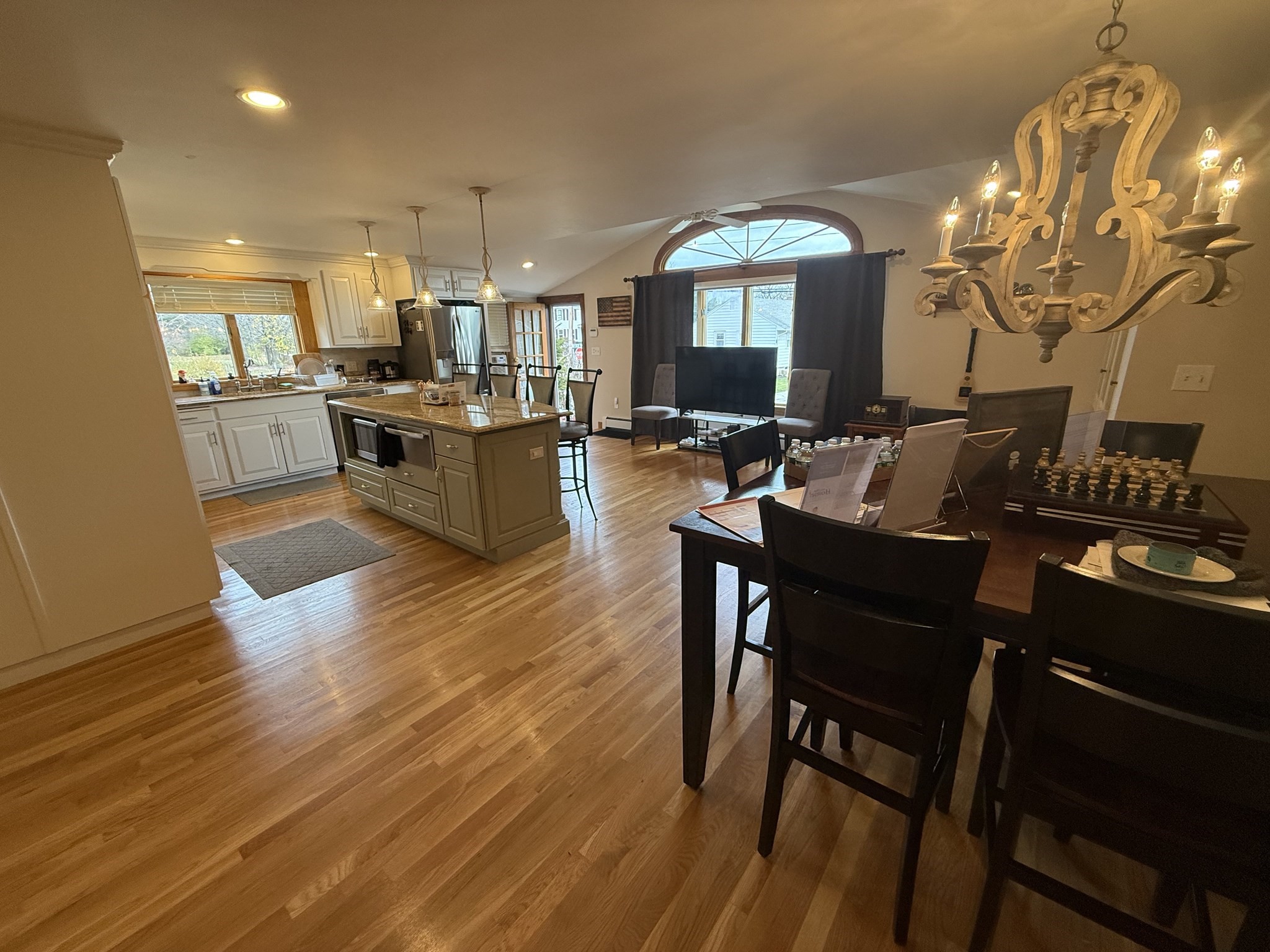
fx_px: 514
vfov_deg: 85.7
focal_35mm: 14
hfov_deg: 102.1
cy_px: 476
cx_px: 635
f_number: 2.2
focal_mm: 2.22
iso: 200
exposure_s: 1/120
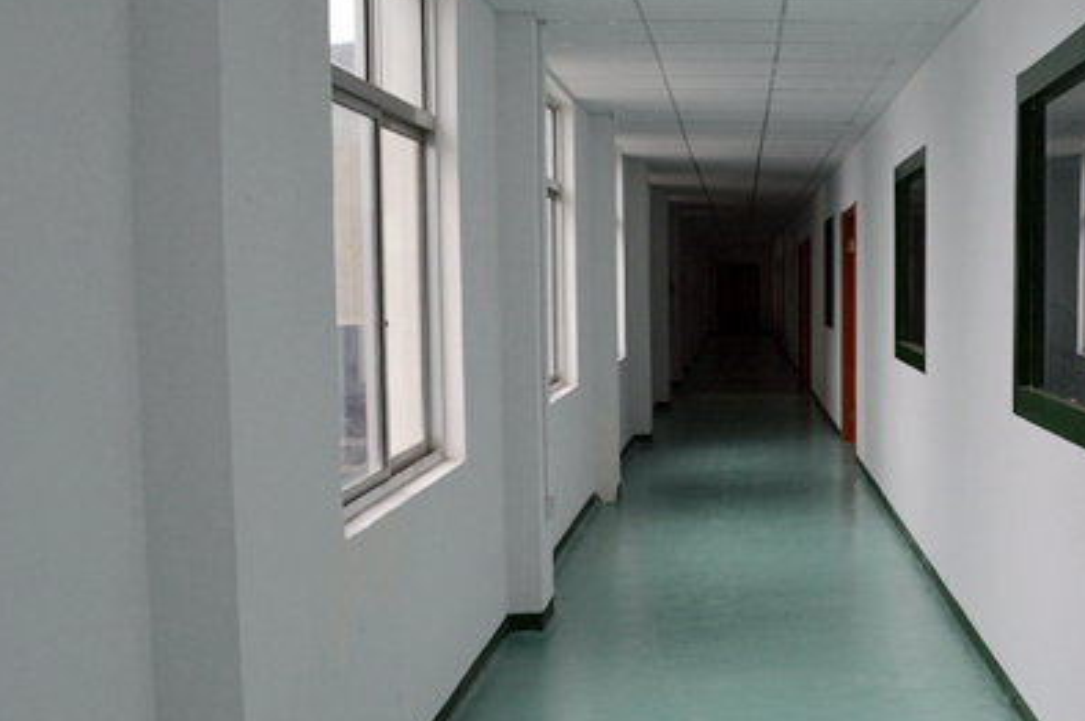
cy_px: 422
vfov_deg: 28.0
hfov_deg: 39.7
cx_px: 845
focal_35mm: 48
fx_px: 1445
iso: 160
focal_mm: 18
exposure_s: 1/125
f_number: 5.6
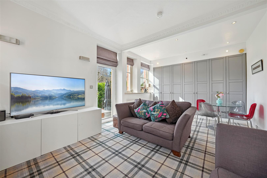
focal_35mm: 13
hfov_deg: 108.3
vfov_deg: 85.4
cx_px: 134
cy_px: 89
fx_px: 96
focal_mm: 13
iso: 800
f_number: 8
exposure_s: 1/250
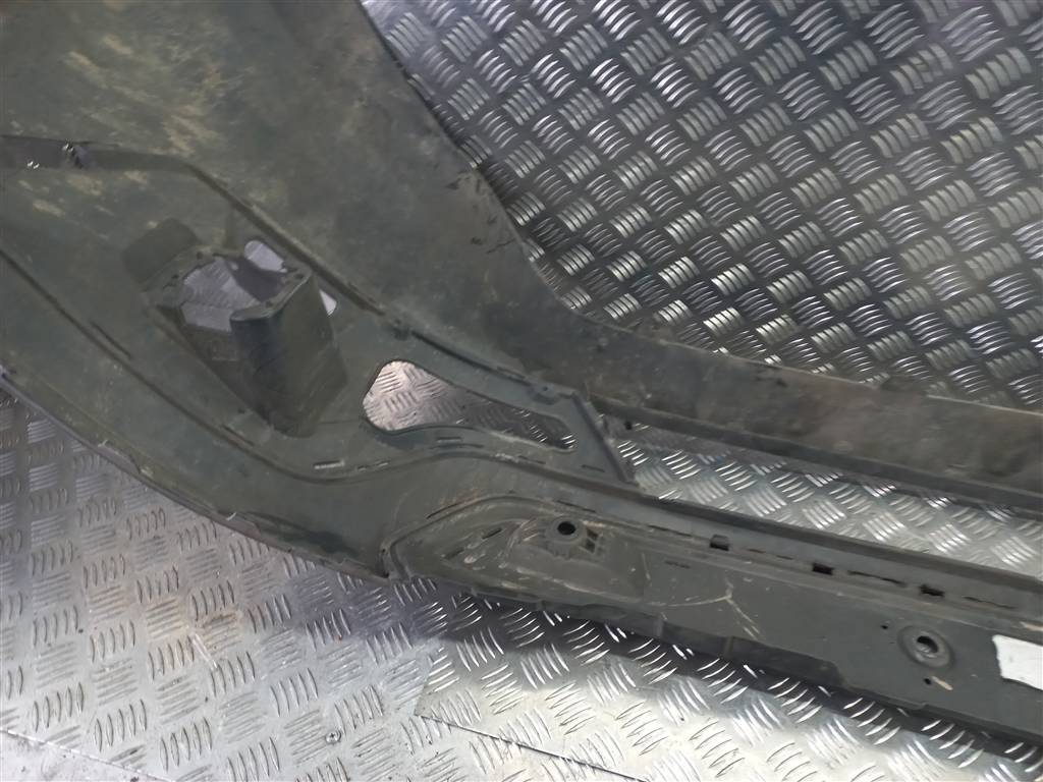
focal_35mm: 25
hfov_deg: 69.4
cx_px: 522
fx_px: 753
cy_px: 391
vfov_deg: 54.9
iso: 100
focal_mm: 4.6
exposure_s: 1/50
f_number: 1.8
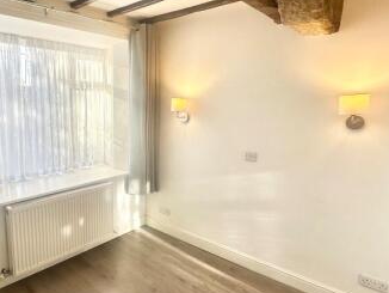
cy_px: 149
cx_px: 118
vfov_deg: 54.9
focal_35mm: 25
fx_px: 281
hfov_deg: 66.7
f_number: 2.2
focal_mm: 2.22
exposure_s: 1/279
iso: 40
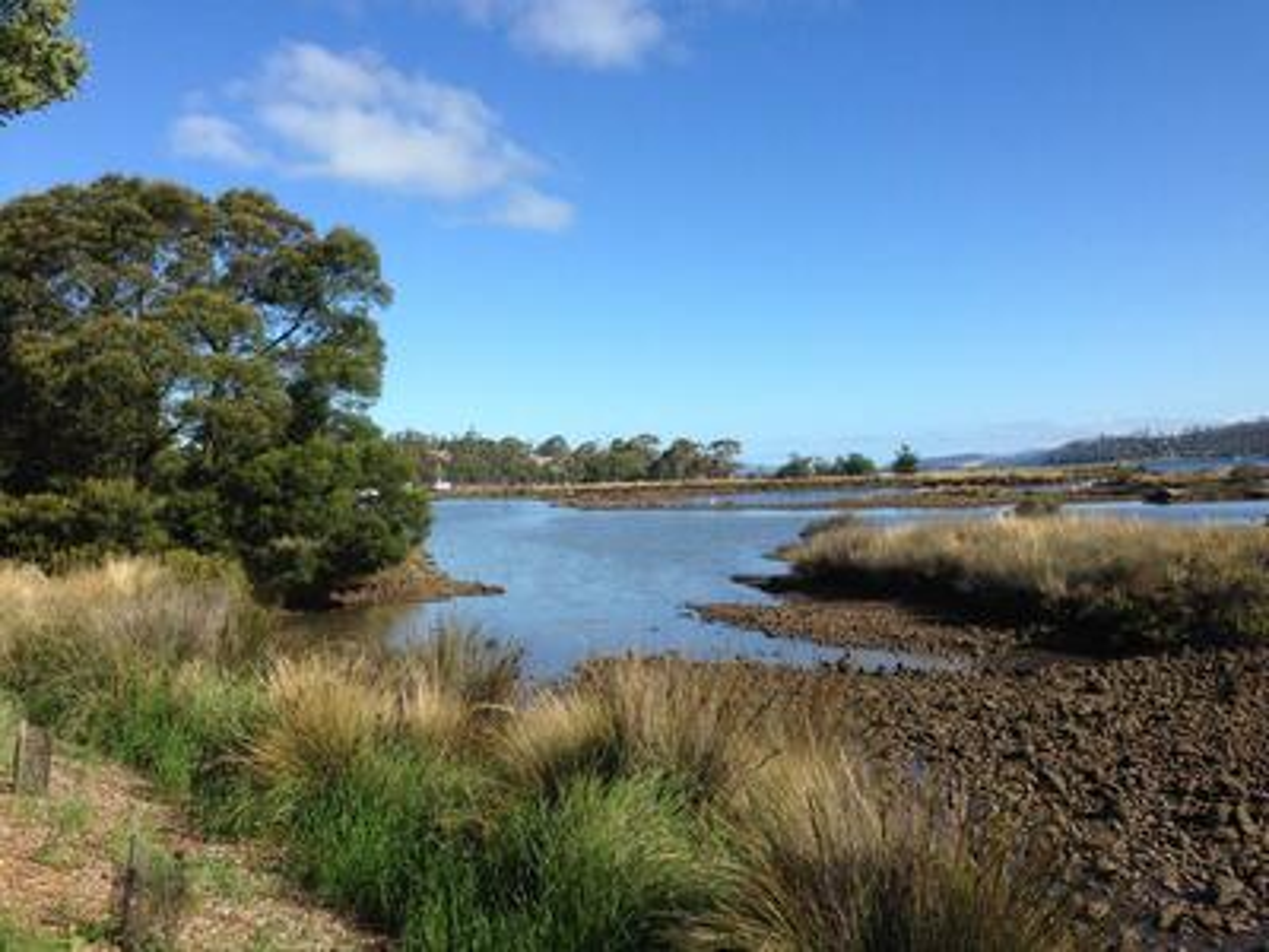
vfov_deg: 42.9
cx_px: 634
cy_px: 476
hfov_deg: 55.4
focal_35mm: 33
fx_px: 1210
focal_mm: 4.12
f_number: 2.4
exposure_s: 1/1355
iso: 50
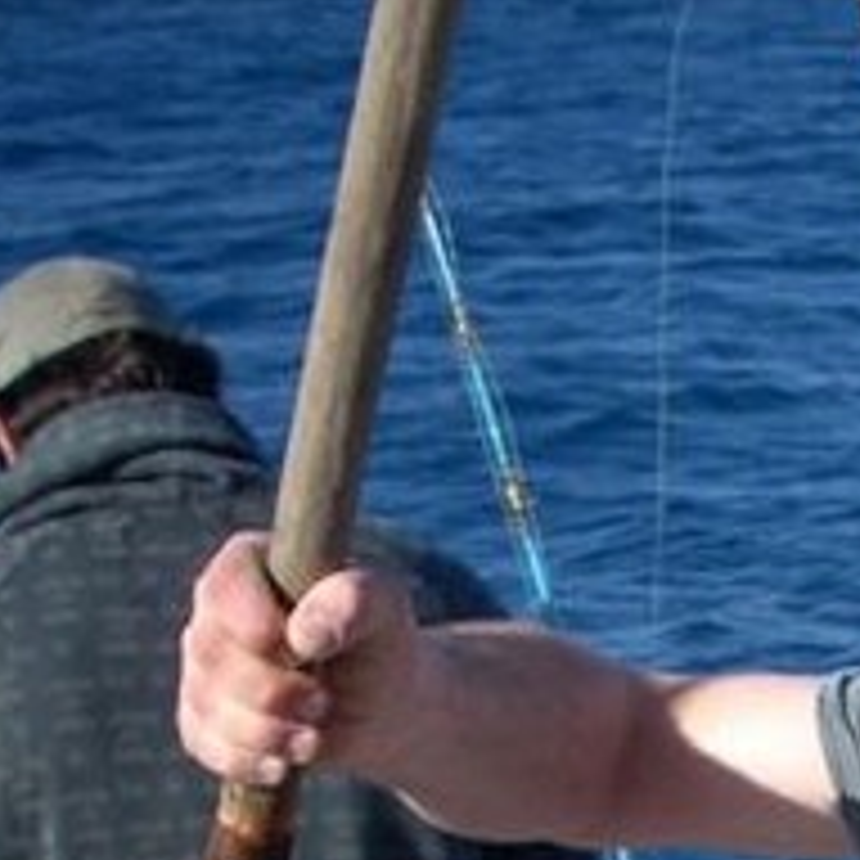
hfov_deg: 15.5
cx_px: 1040
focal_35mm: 108
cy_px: 1409
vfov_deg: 14.6
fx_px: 3036
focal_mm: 6.2
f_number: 5.6
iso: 64
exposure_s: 1/201
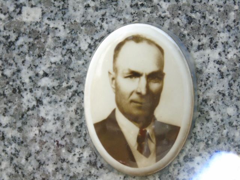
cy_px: 90
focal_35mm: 317
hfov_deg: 6.3
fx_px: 2198
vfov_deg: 4.7
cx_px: 120
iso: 320
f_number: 5.1
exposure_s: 1/125
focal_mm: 57
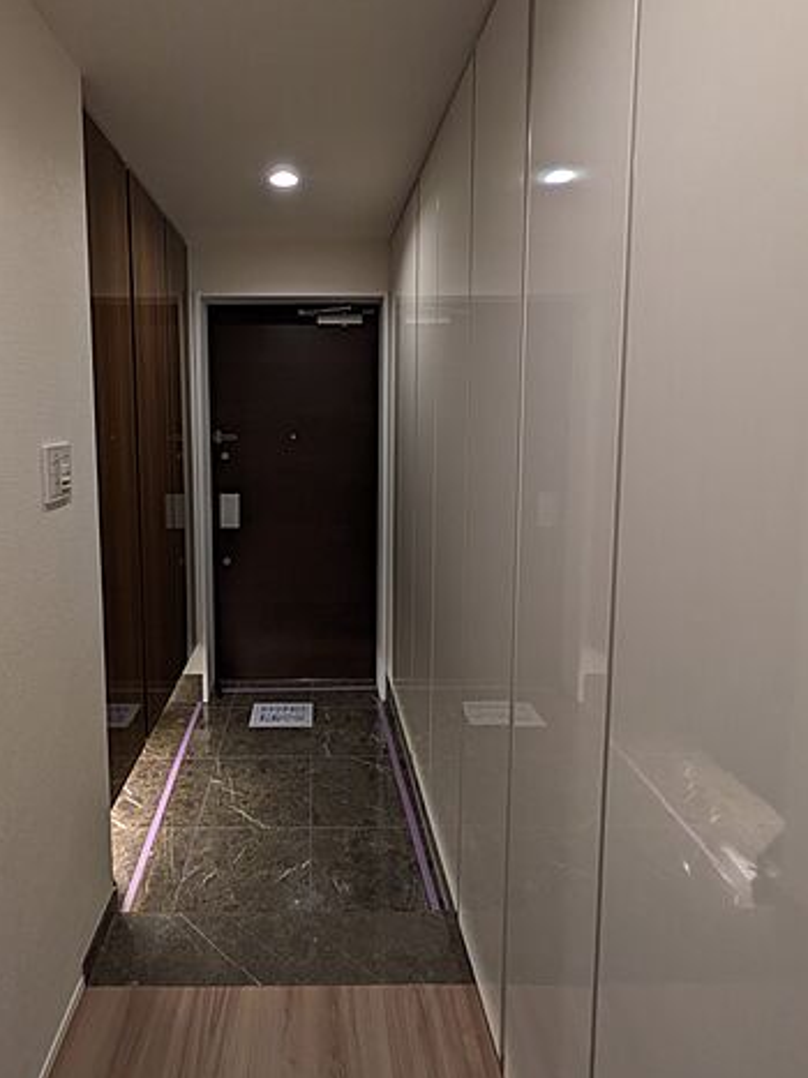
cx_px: 316
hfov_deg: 70.7
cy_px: 464
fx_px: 560
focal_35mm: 18
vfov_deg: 87.2
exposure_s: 1/100
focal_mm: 1.83
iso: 76
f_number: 2.2
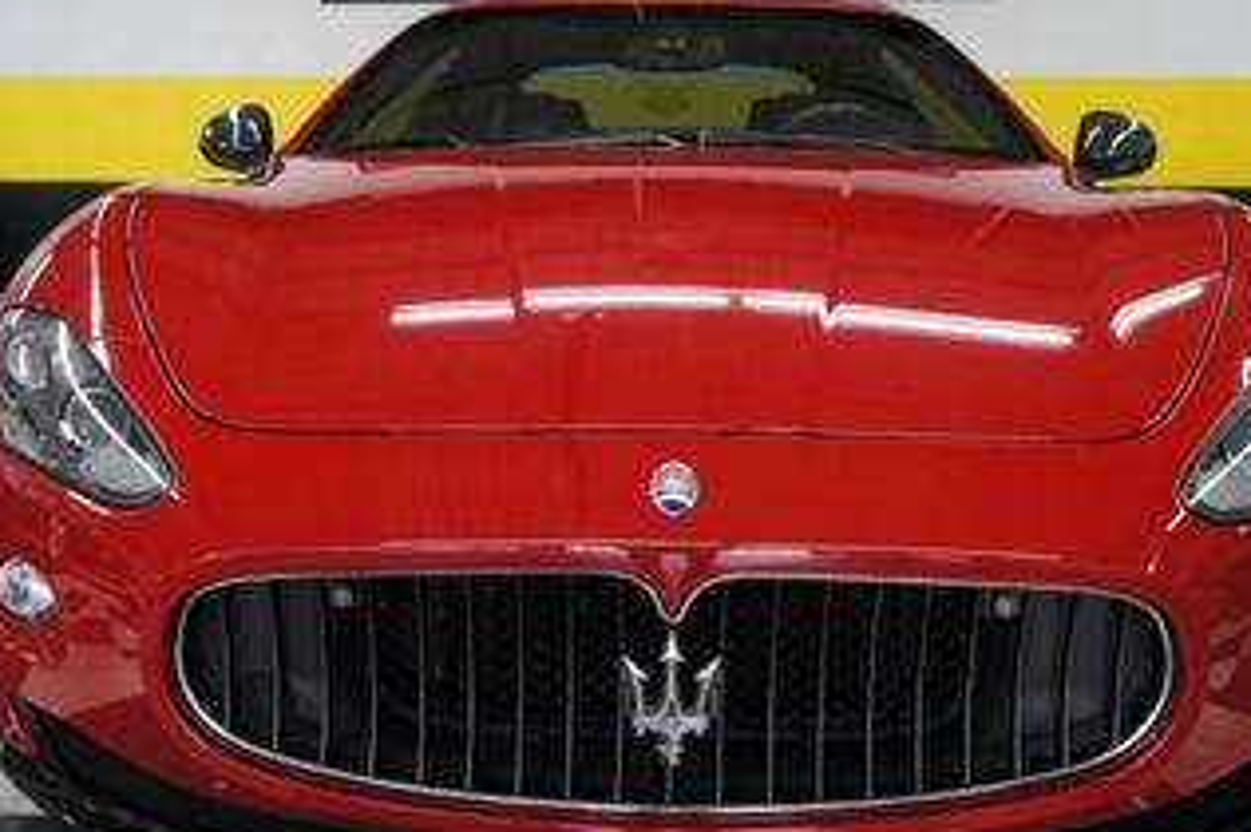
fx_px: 1515
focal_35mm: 44
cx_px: 633
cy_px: 462
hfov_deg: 44.9
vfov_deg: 30.7
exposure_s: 1/40
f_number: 4
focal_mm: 23
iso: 320
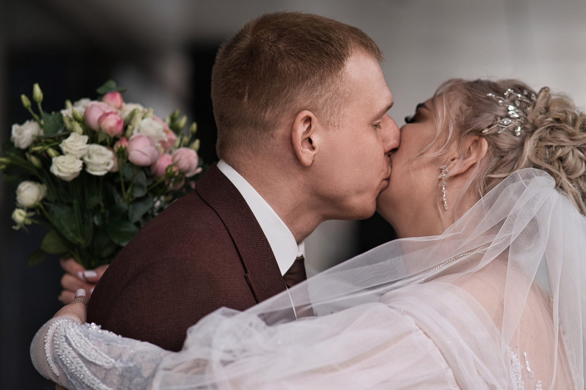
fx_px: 1741
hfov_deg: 19.1
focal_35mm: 107
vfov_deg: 12.8
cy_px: 230
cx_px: 326
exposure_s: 1/1000
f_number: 2
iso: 250
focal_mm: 85
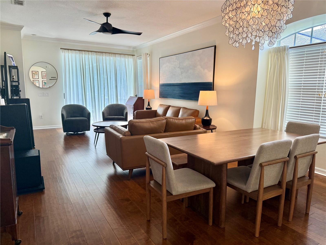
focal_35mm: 24
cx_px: 163
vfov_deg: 56.8
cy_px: 122
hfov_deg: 71.6
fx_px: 226
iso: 160
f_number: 1.78
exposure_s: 1/120
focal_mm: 6.76
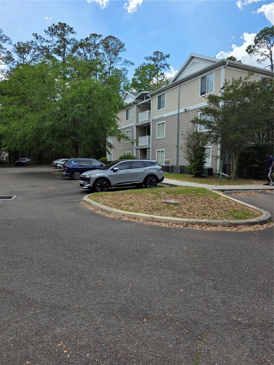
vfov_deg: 73.9
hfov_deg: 58.9
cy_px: 182
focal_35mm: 23
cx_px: 137
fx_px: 243
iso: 80
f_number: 1.7
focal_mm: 6.3
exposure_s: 1/3758
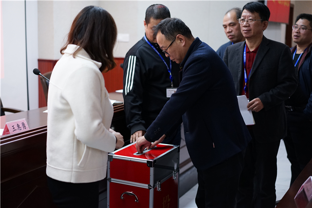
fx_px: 476
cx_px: 156
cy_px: 104
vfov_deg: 24.6
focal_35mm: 55
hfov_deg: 36.3
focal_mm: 55
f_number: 2
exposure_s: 1/250
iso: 1250
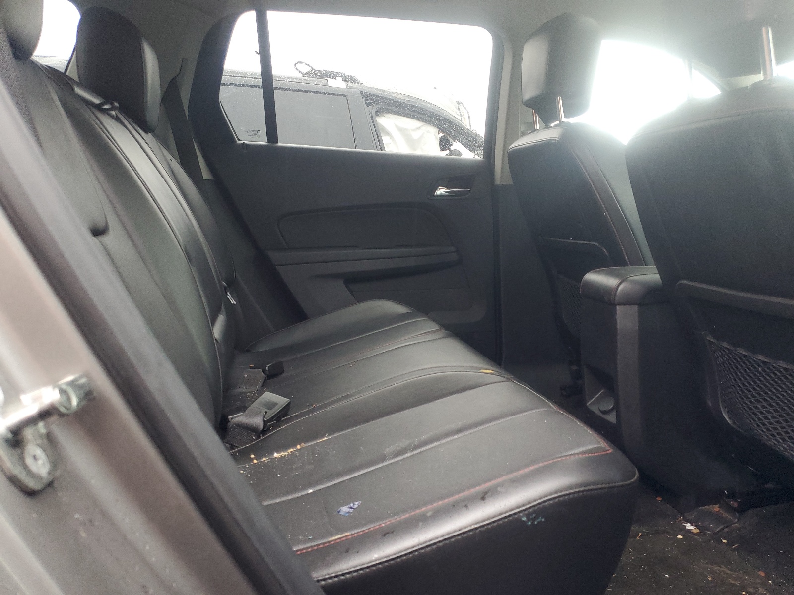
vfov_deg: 53.1
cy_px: 298
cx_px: 397
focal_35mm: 26
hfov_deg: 67.3
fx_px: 596
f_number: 1.5
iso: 164
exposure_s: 1/60.2
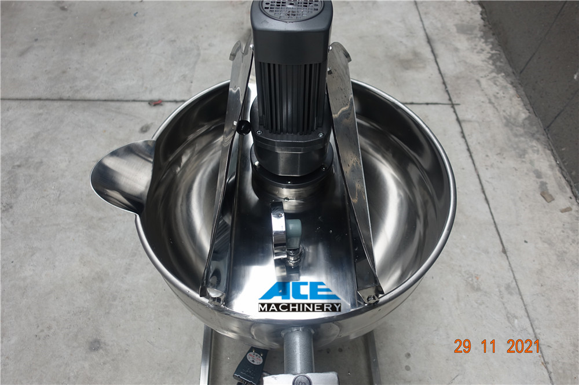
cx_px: 290
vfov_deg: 47.9
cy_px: 192
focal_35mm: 27
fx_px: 434
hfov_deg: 67.4
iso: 125
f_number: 2.2
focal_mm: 9.91
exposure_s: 1/500
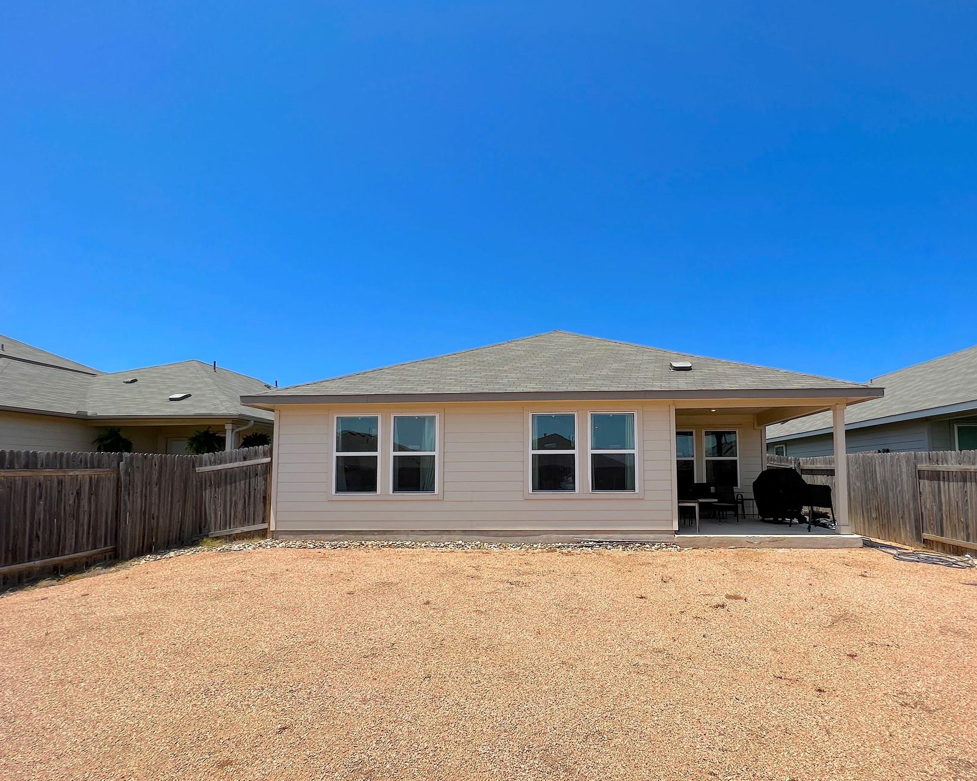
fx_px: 463
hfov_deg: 92.6
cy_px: 448
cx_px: 552
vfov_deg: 79.9
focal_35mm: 16
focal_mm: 1.57
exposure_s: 1/2179
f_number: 1.8
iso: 32
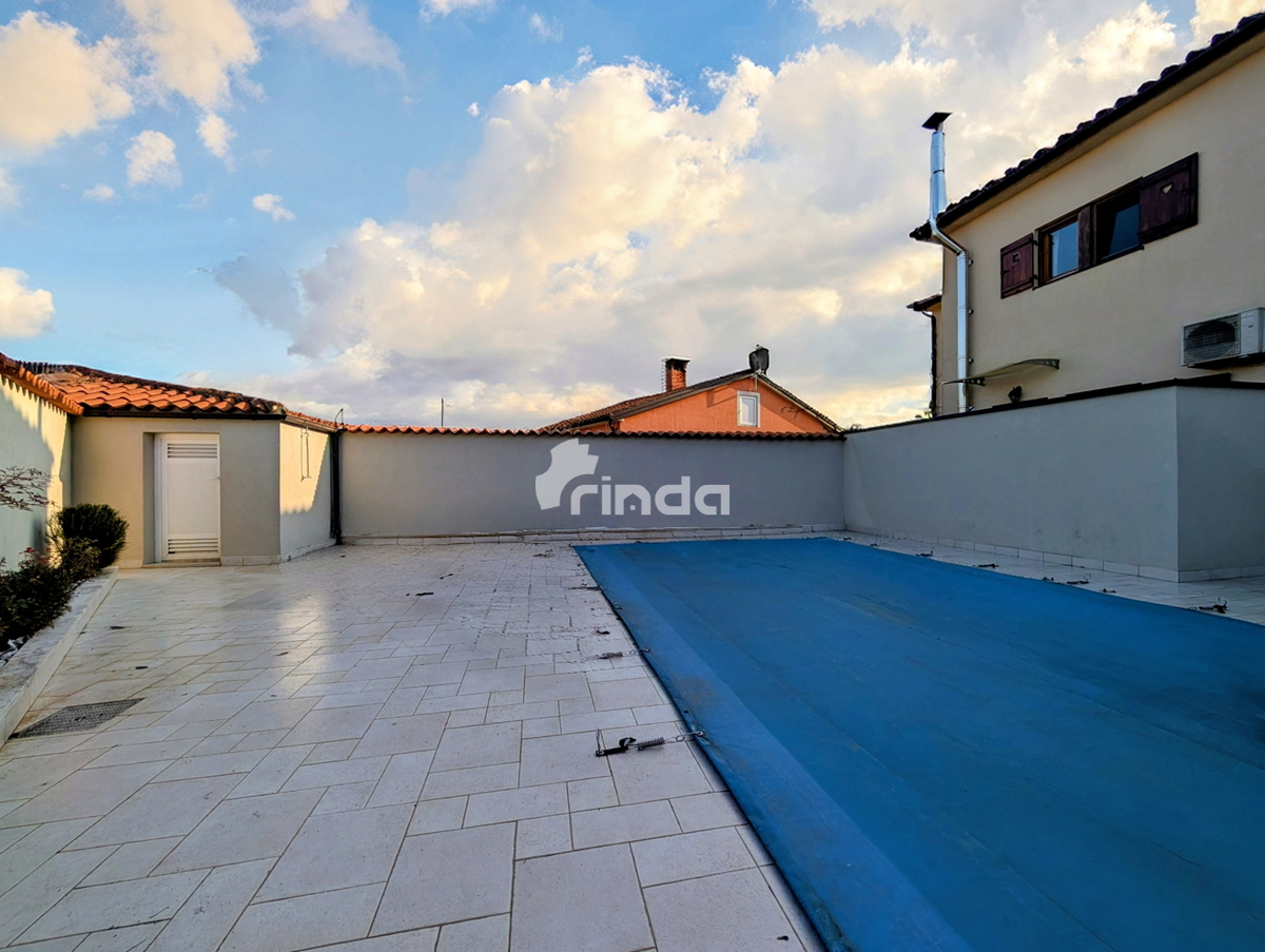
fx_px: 439
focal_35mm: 12
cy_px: 476
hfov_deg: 110.5
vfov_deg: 94.6
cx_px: 632
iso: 56
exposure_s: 1/3906
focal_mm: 2.02
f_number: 1.7
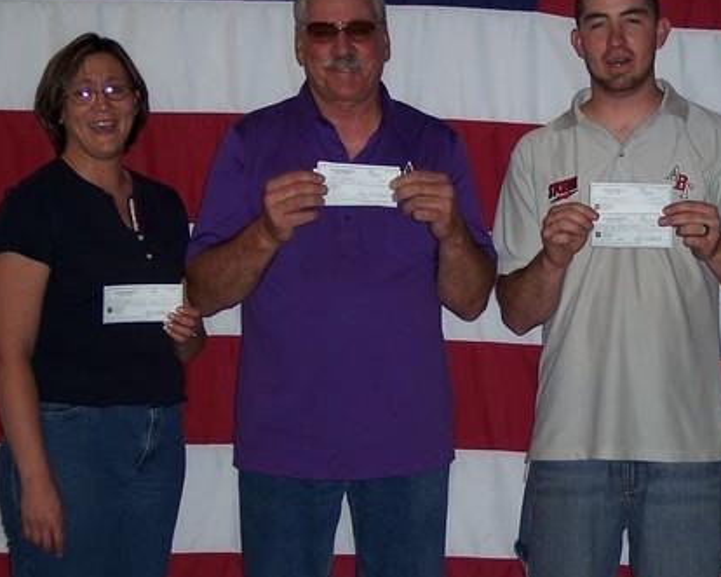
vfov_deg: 15.7
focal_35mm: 98
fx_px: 2091
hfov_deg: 19.5
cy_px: 310
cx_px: 522
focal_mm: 13.3
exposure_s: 1/90
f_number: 3.4
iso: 100
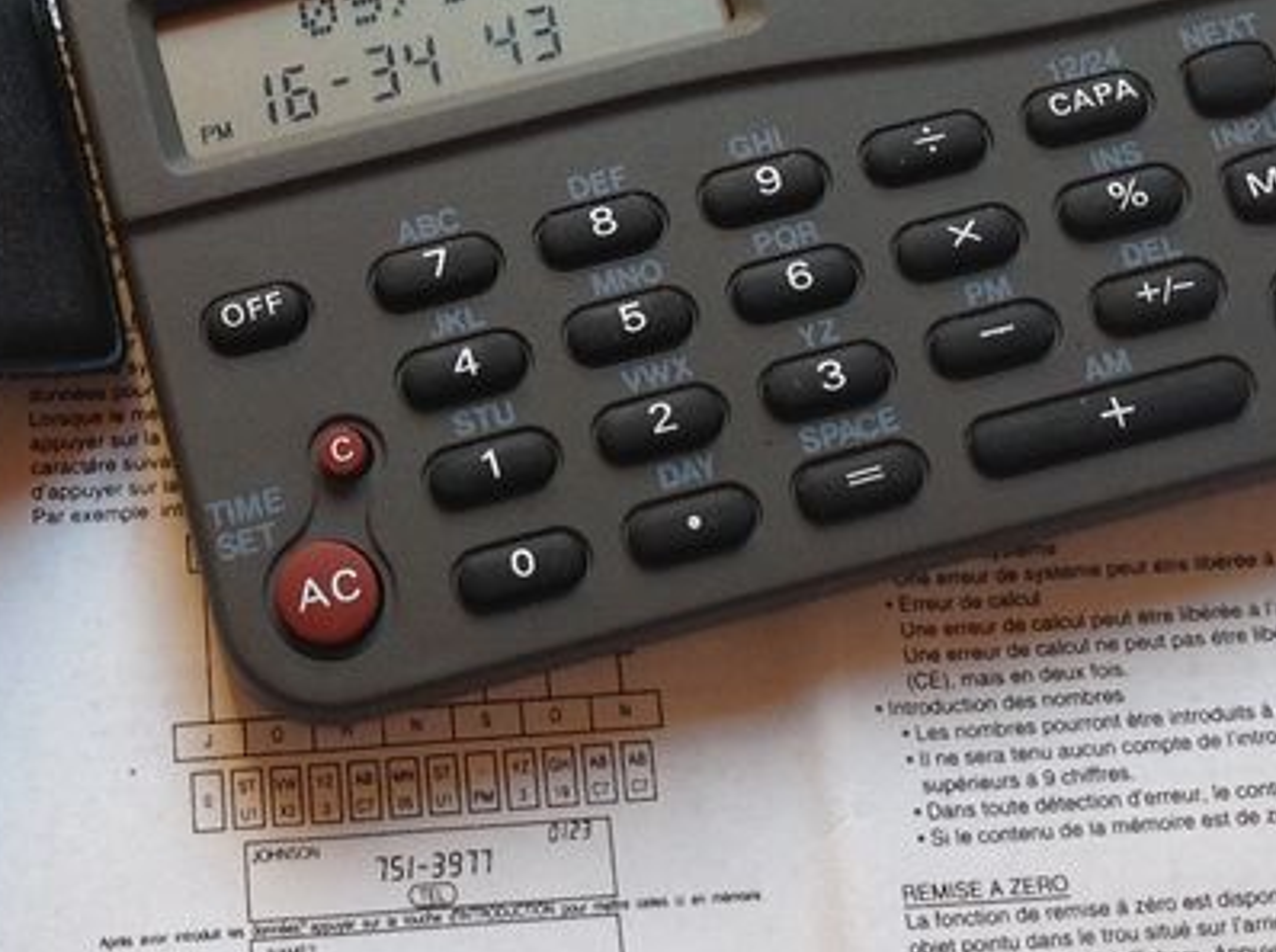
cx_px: 375
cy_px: 56
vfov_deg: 16.5
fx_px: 3238
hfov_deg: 22.2
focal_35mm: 88
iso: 64
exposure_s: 1/40
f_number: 2.4
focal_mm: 4.28
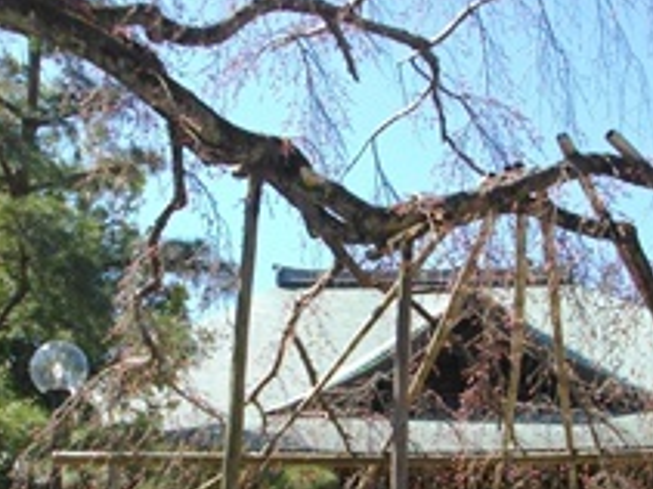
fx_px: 1433
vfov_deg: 19.3
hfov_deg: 25.6
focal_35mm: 76
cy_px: 351
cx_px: 381
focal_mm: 5.7
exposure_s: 1/640
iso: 100
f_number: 2.9
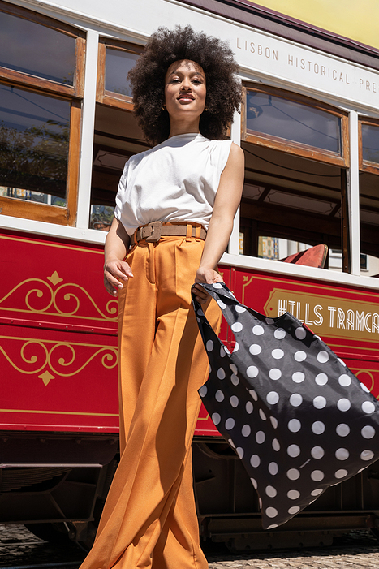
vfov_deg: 41.9
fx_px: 743
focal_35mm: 47
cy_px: 297
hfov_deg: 28.6
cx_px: 215
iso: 200
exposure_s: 1/800
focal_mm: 38
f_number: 7.1
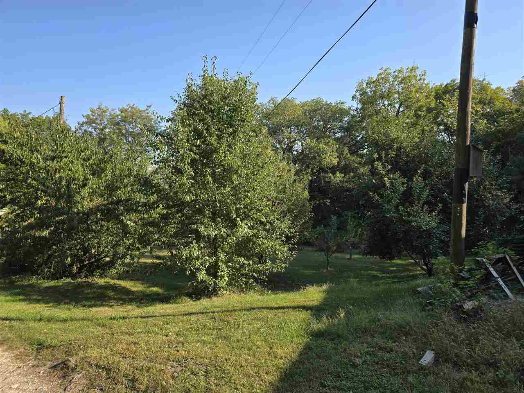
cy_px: 196
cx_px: 262
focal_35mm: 23
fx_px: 348
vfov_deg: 58.9
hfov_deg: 73.9
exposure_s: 1/334
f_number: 1.7
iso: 12
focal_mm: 6.3
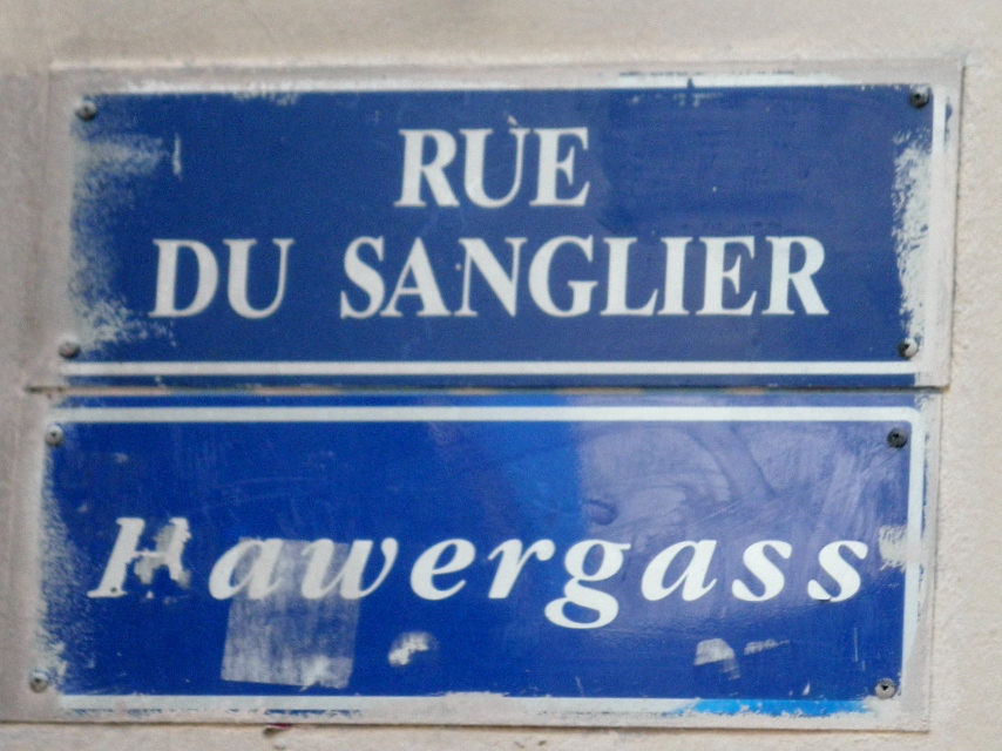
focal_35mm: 180
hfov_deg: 11.0
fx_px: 5209
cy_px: 376
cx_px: 501
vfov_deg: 8.2
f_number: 5.7
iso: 200
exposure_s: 1/125
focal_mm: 31.9
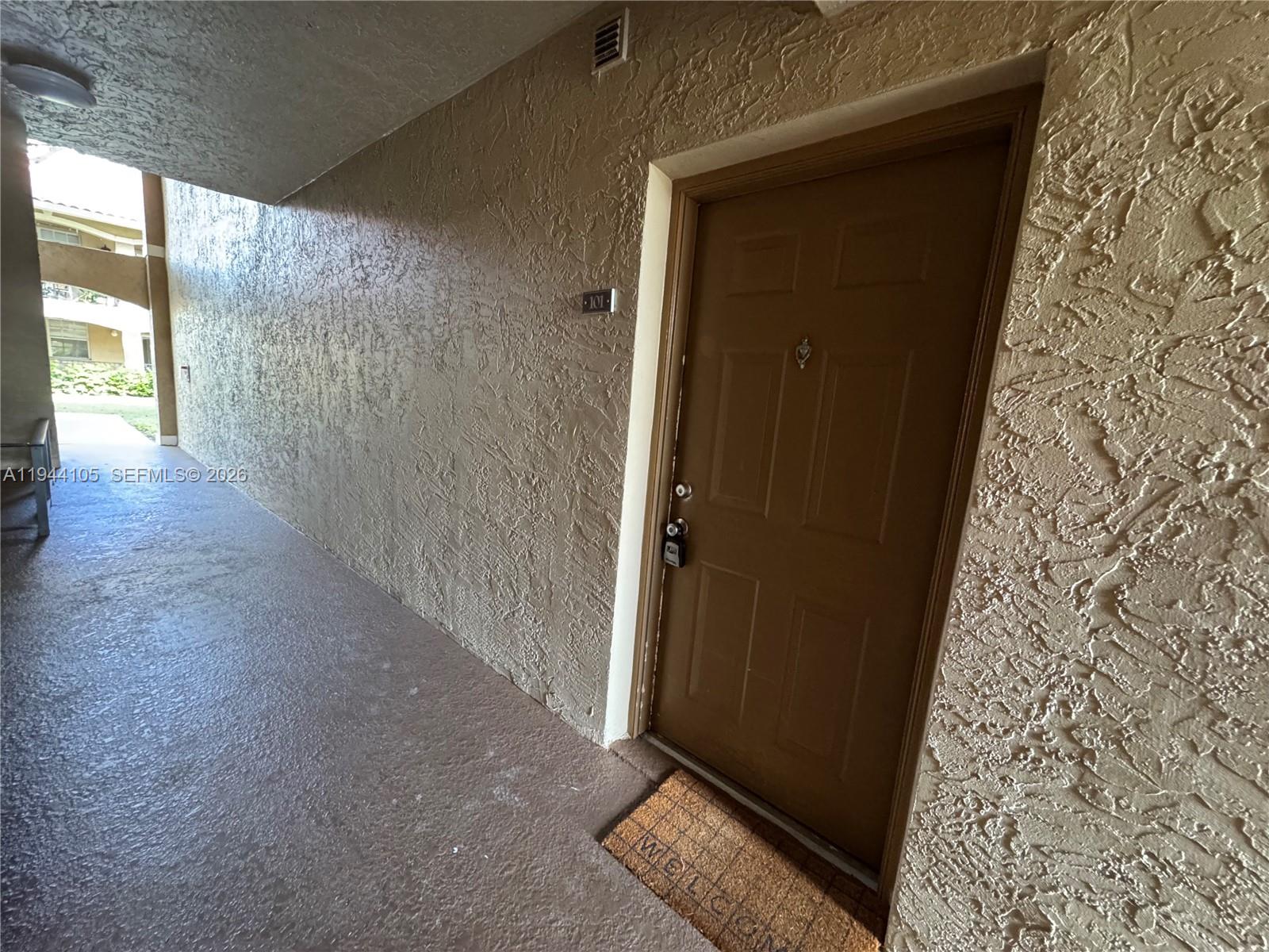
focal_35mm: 14
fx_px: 513
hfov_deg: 102.1
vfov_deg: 85.7
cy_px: 476
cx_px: 634
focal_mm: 2.22
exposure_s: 1/60
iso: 800
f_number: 2.2
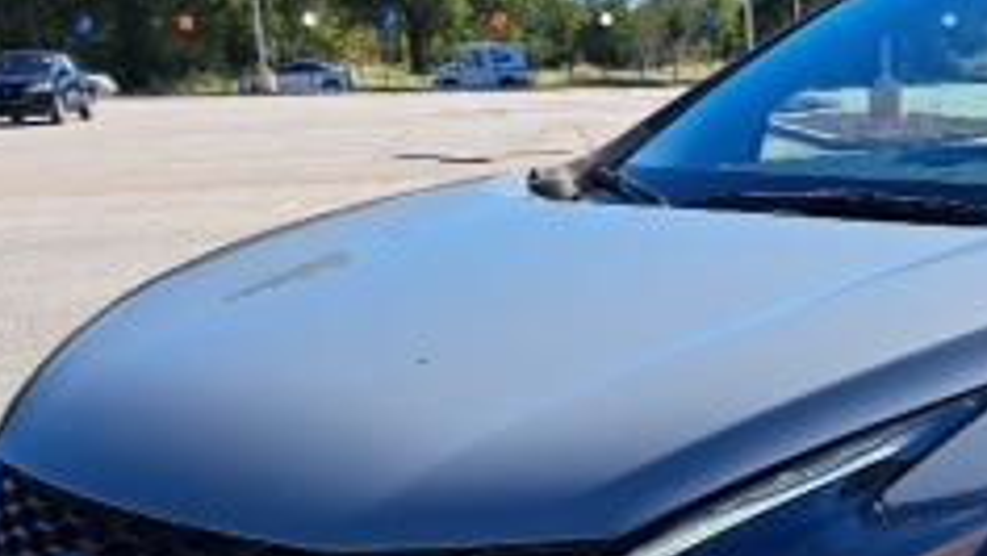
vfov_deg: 16.5
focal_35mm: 71
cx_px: 974
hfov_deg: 28.0
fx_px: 1859
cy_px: 598
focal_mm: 5.23
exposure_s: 1/896
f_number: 1.8
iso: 50
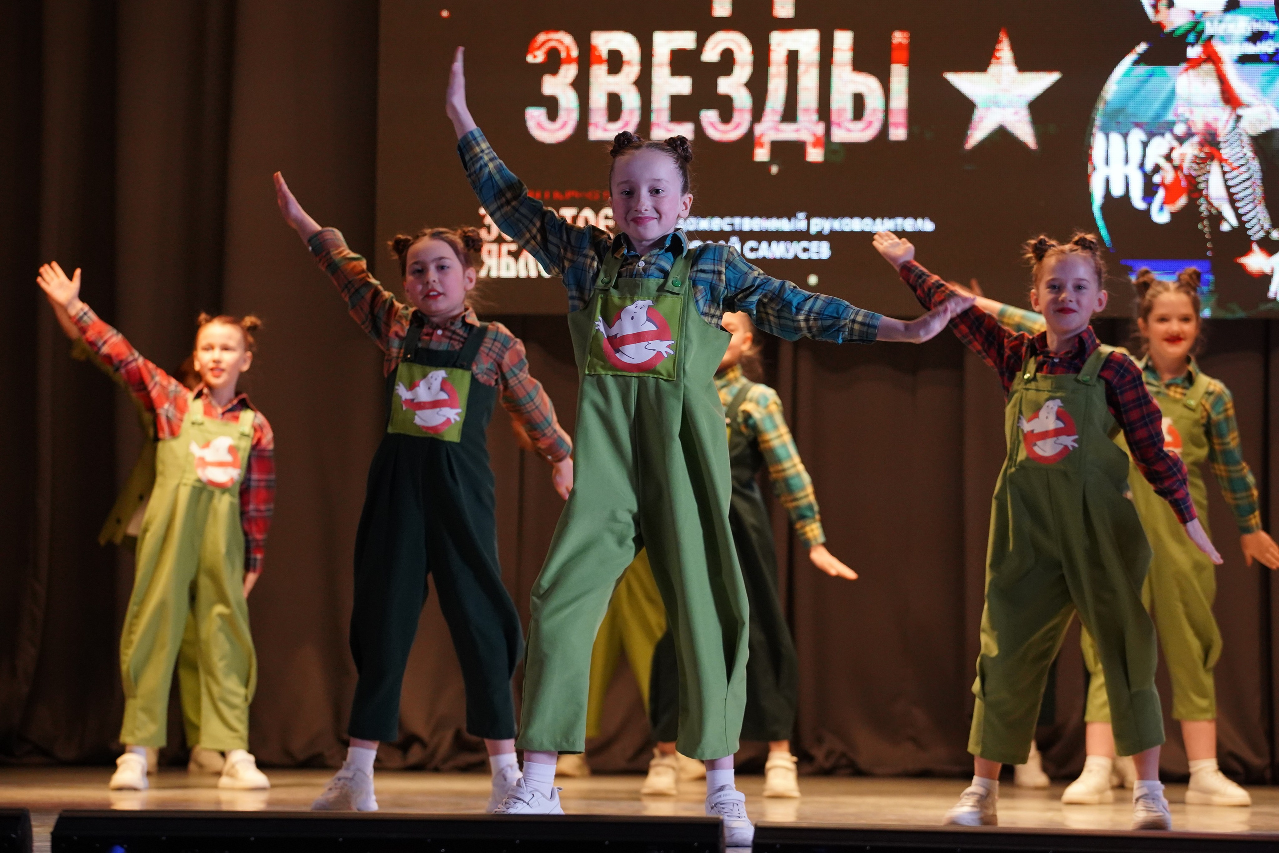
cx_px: 640
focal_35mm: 118
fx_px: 4192
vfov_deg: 11.6
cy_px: 426
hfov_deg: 17.3
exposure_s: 1/500
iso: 3200
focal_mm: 118
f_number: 4.5
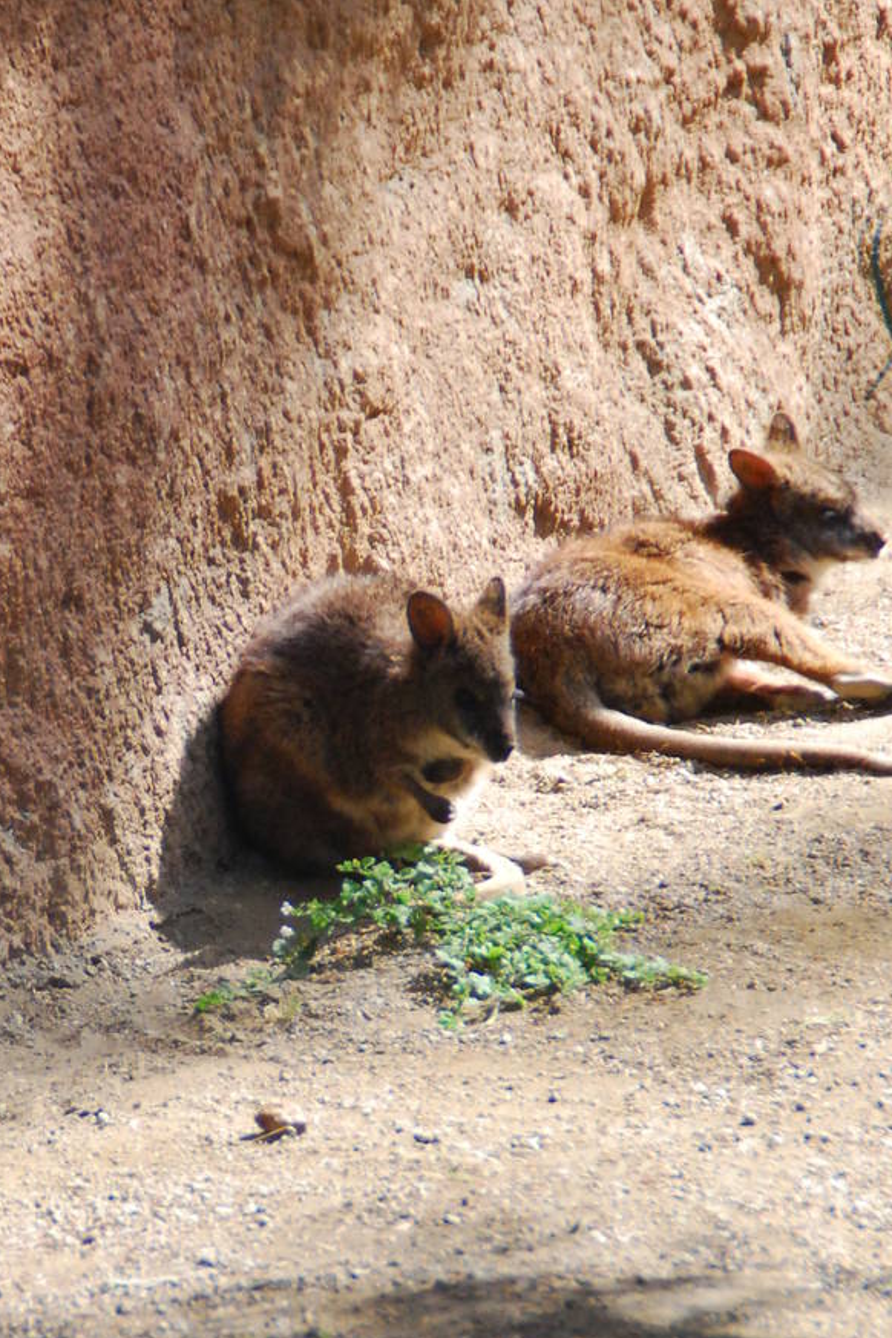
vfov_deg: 6.0
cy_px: 832
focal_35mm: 344
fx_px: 12781
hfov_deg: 4.0
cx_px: 217
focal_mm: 125
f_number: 6
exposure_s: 1/500
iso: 800
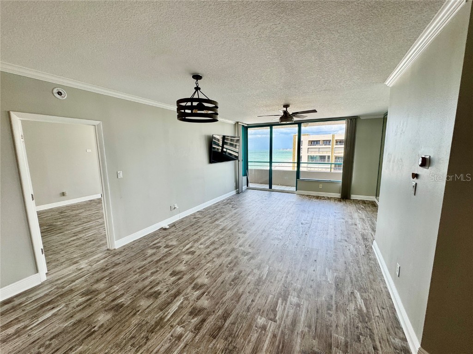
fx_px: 191
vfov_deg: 85.7
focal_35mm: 14
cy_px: 177
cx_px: 236
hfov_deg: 102.1
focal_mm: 2.22
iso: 40
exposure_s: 1/213
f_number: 2.2
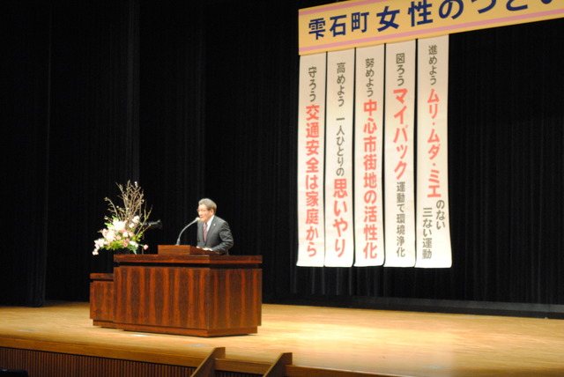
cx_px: 282
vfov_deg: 16.6
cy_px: 188
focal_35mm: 82
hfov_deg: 24.6
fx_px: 1294
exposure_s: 1/30
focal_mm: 55
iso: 1100
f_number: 5.6
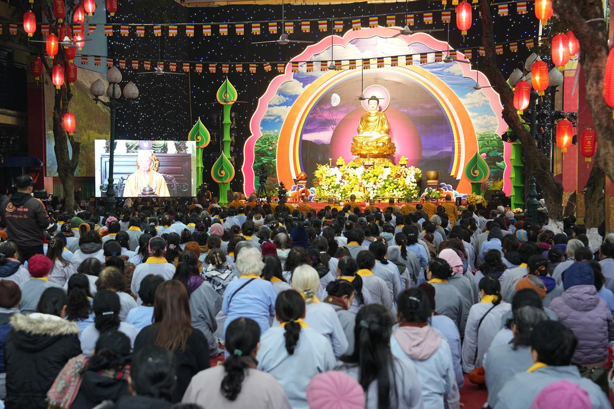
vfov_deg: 25.5
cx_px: 307
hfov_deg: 37.5
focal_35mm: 53
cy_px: 204
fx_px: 904
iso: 1600
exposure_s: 1/100
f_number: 4
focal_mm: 53
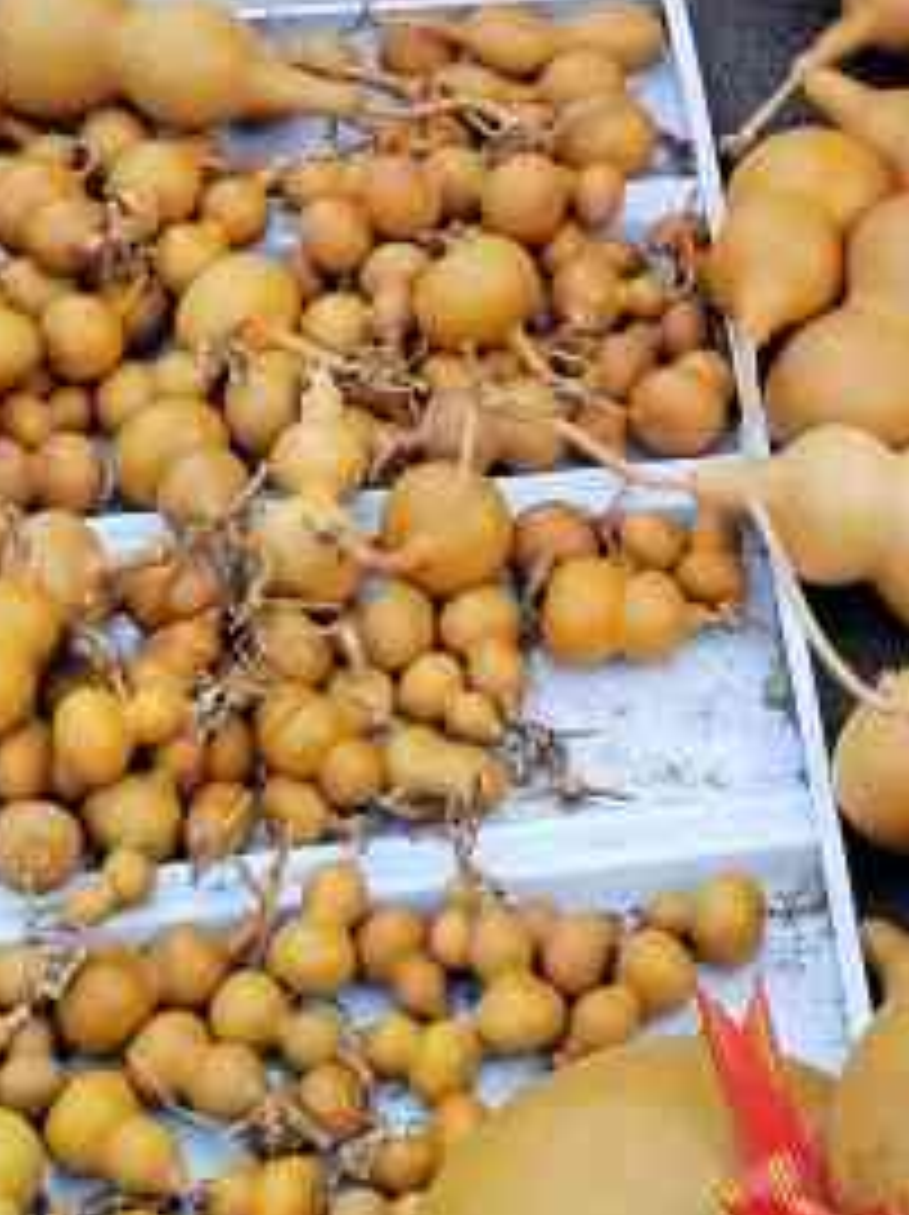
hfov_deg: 16.1
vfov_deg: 20.8
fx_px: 3156
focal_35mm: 90
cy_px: -106
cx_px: 904
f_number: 1.8
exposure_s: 1/182
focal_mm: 4.75
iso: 100
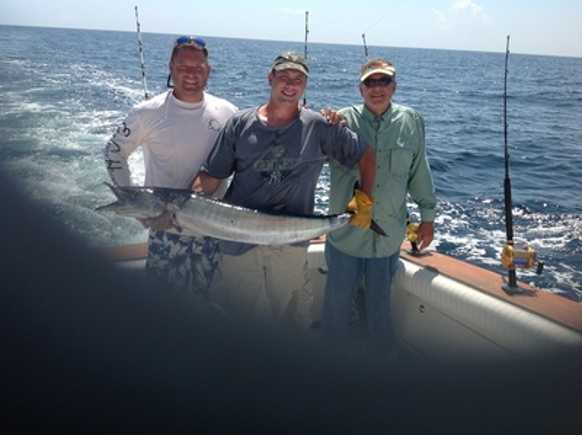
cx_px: 291
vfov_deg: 40.6
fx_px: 588
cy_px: 218
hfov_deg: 52.7
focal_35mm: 35
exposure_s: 1/1592
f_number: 2.4
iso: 80
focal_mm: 4.28
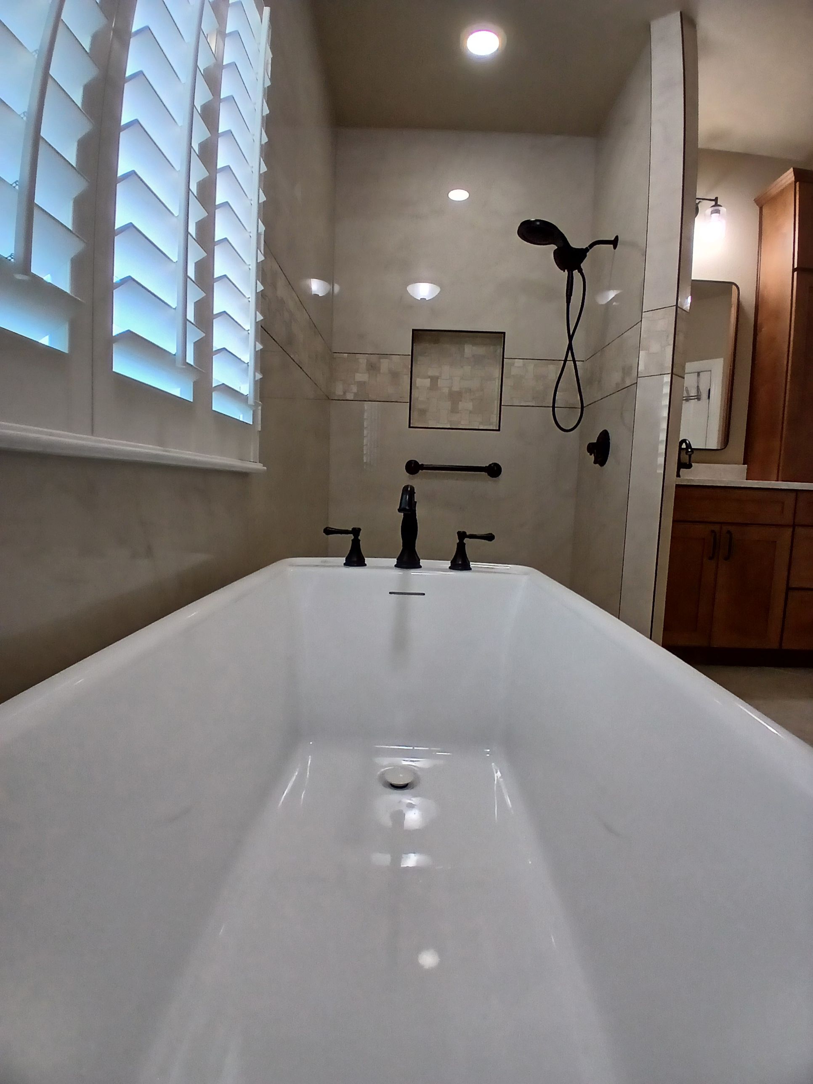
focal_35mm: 17
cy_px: 542
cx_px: 406
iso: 100
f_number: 2.2
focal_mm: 1.4
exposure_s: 1/40
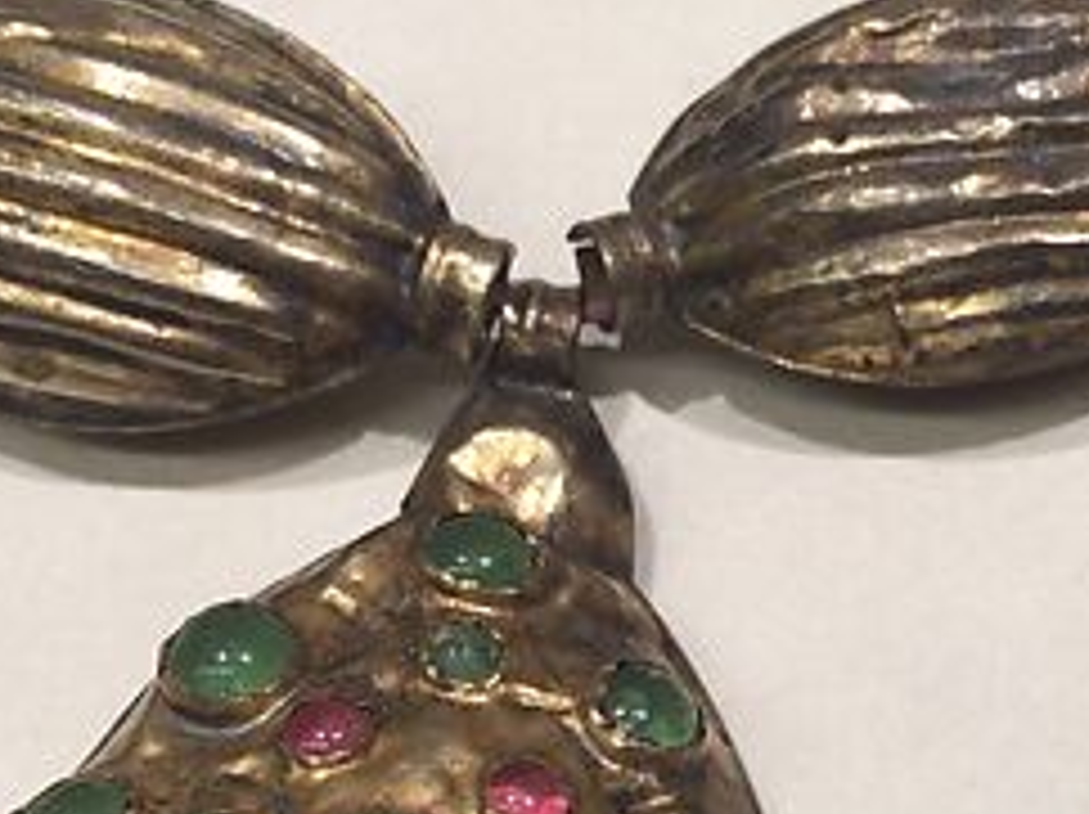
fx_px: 2263
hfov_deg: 26.0
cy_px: 713
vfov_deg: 20.1
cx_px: 1030
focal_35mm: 72
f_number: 2.2
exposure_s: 1/40
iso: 40
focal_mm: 4.15
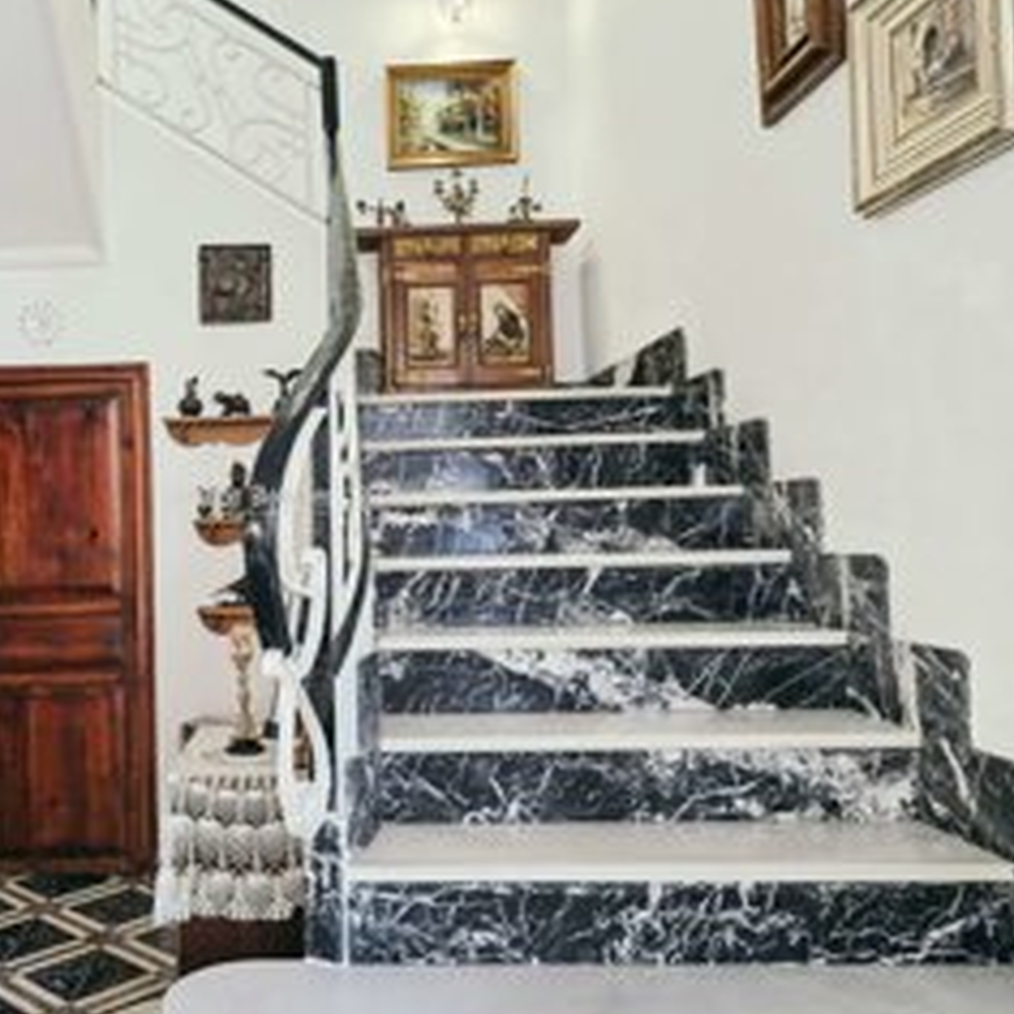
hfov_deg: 50.7
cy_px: 498
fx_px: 1027
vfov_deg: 52.5
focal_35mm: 31
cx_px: 275
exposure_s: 1/100
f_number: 1.7
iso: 800
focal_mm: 6.3
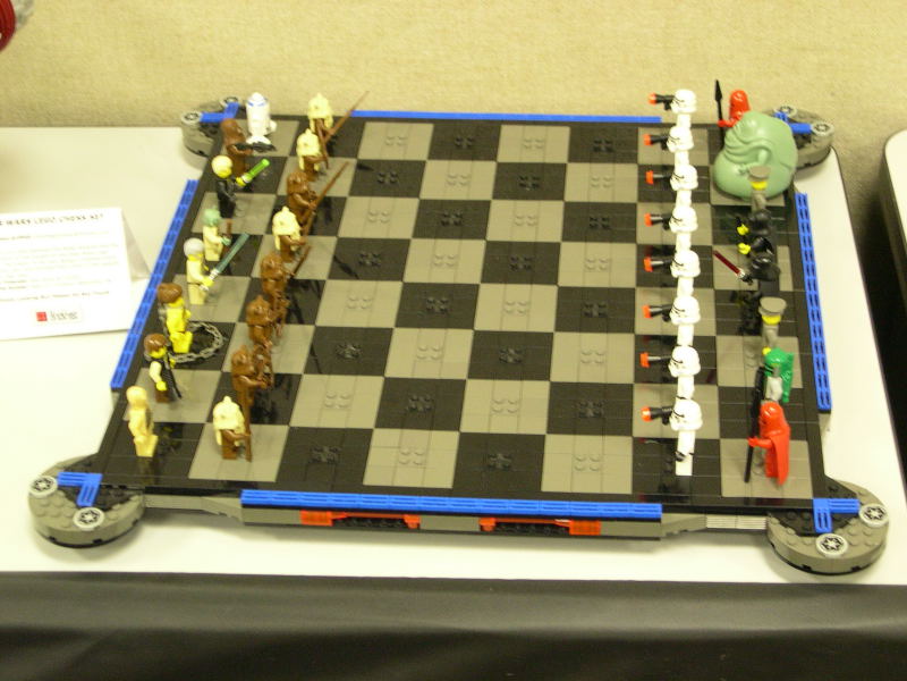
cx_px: 454
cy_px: 340
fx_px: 1756
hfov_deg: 29.0
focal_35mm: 67
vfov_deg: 21.9
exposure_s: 1/10.9
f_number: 3.7
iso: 400
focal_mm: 14.2
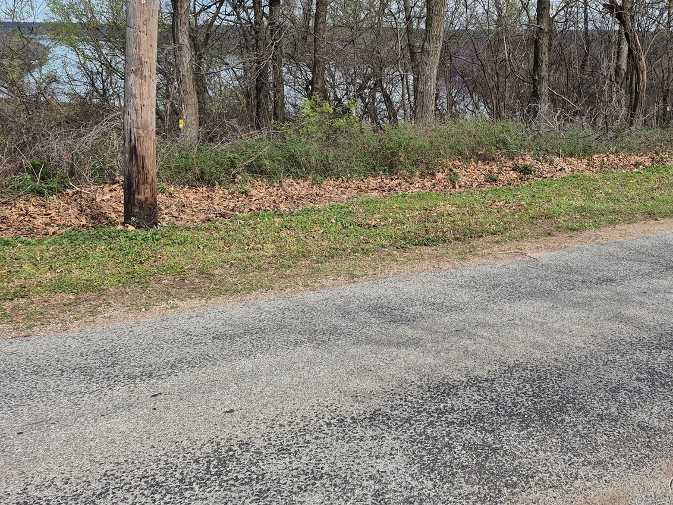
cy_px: 82
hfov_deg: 46.9
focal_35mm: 39
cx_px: 463
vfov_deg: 35.3
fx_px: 758
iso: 25
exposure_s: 1/1360
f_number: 1.8
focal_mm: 5.4
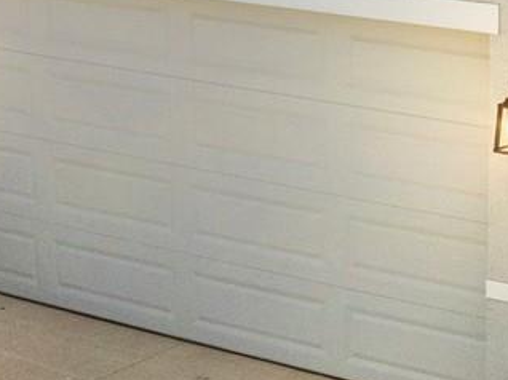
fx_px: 1921
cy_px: 92
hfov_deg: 14.5
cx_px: 644
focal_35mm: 131
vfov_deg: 11.3
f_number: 2.2
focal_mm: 4.7
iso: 100
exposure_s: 1/2000
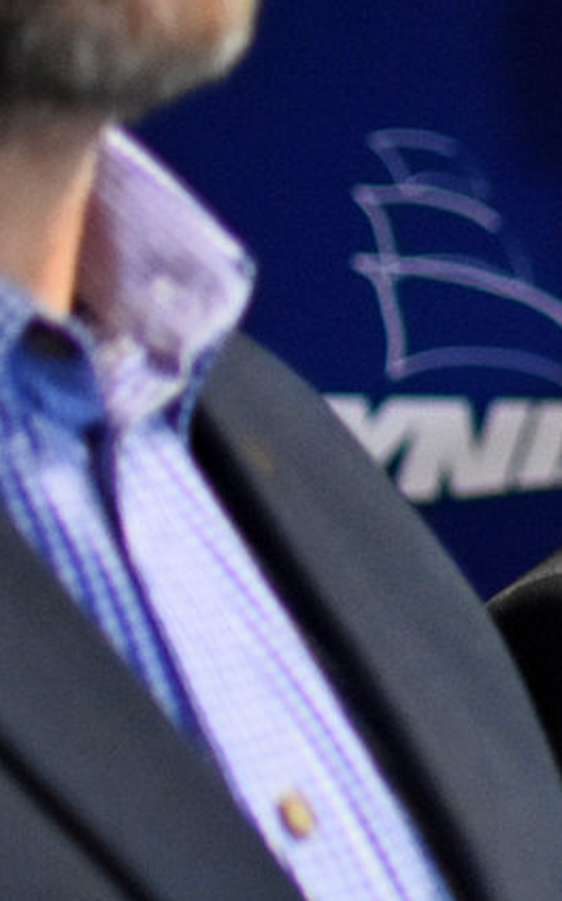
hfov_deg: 4.8
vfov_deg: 8.1
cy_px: 428
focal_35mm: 259
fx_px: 6365
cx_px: 1831
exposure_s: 1/320
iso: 1600
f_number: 1.8
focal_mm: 35
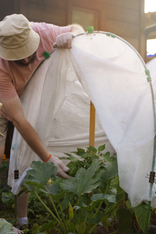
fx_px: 500
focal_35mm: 77
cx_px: 54
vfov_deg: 26.3
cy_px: 117
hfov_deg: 17.7
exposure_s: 1/400
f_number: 2.8
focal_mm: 51
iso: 100
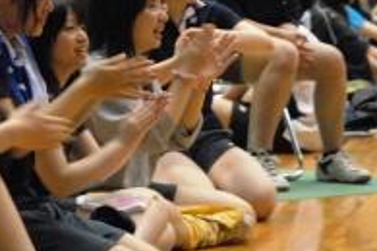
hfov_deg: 8.5
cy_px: 23
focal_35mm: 242
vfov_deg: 5.7
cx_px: 151
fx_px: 2534
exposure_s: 1/30
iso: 1600
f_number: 4.5
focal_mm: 70
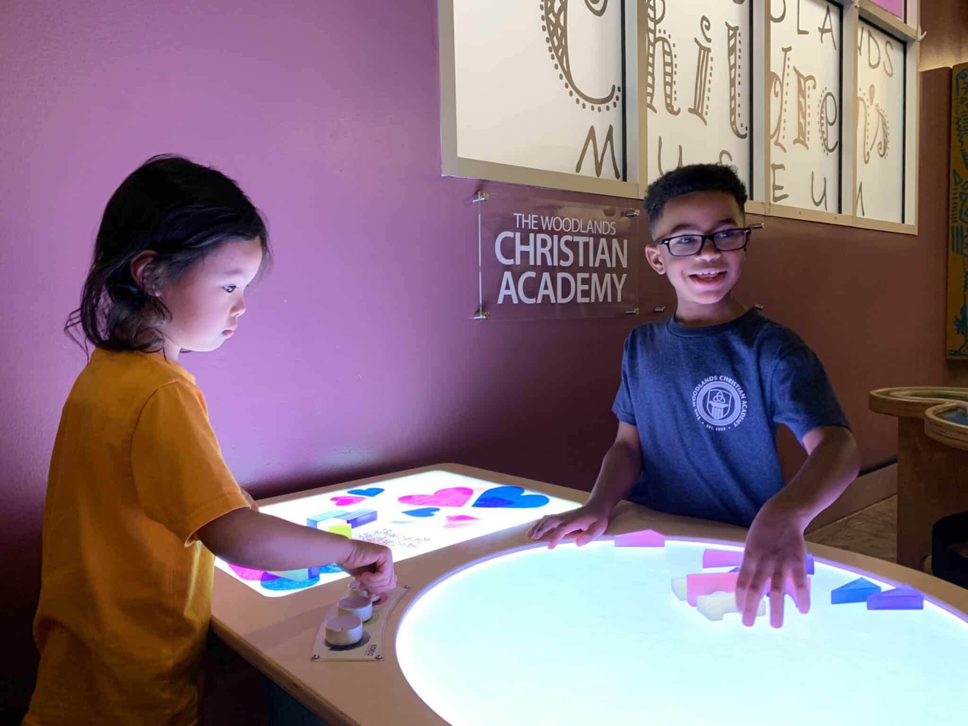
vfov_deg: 53.1
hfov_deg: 67.3
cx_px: 484
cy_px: 363
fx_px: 727
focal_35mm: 26
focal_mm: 4.25
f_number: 1.8
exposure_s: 1/42
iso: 125
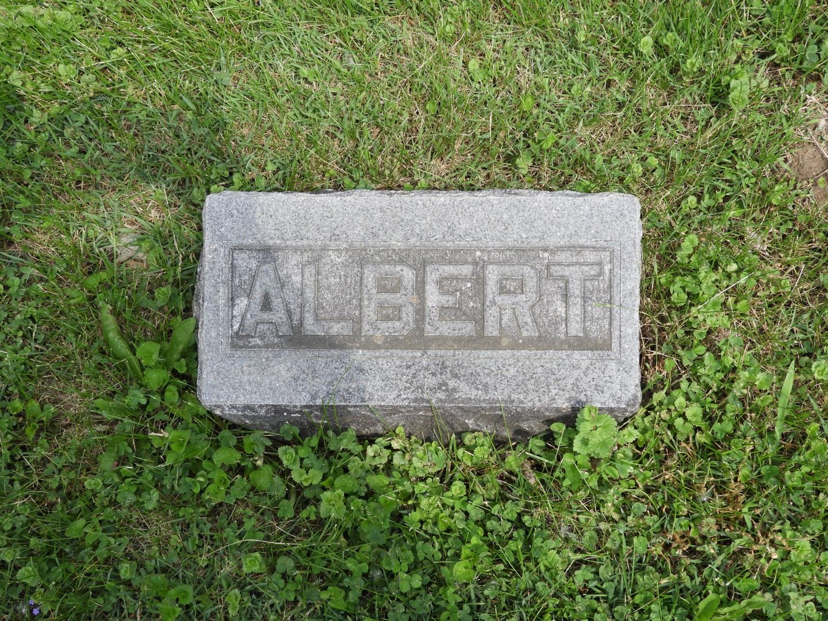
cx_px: 414
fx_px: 957
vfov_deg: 36.0
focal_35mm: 40
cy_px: 310
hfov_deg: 46.8
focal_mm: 7.2
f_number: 3.8
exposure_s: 1/400
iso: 100
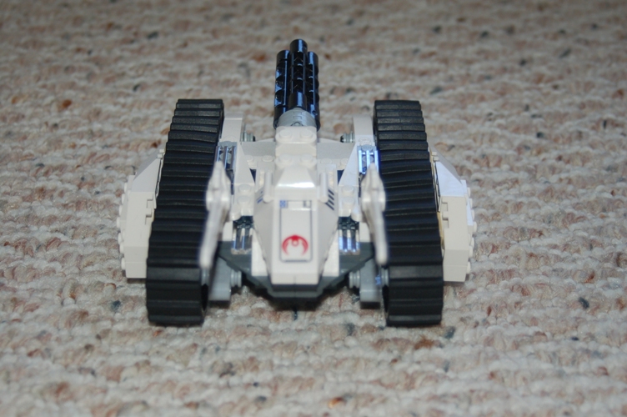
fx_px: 1201
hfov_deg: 29.3
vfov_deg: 19.7
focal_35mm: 69
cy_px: 208
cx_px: 314
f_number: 4.8
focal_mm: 46
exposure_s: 1/60
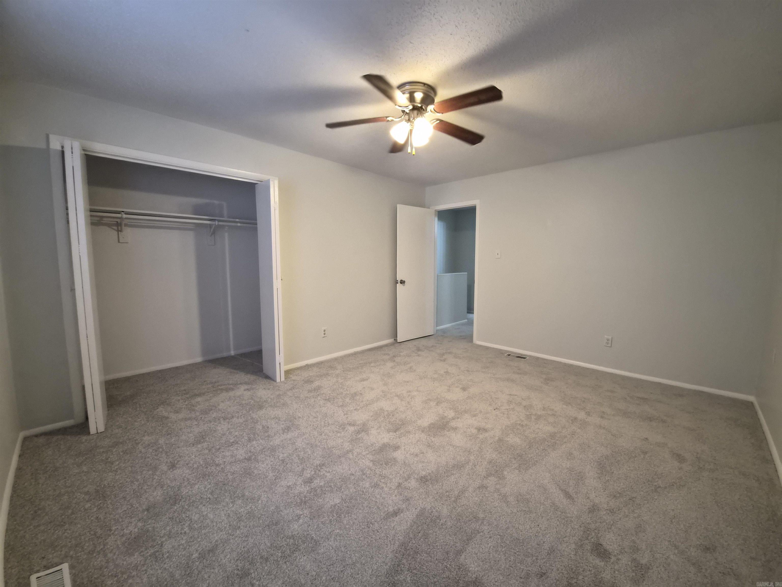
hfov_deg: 106.2
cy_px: 294
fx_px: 294
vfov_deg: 89.9
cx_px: 391
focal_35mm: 13
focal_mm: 1.7
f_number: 2.2
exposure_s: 1/60
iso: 320
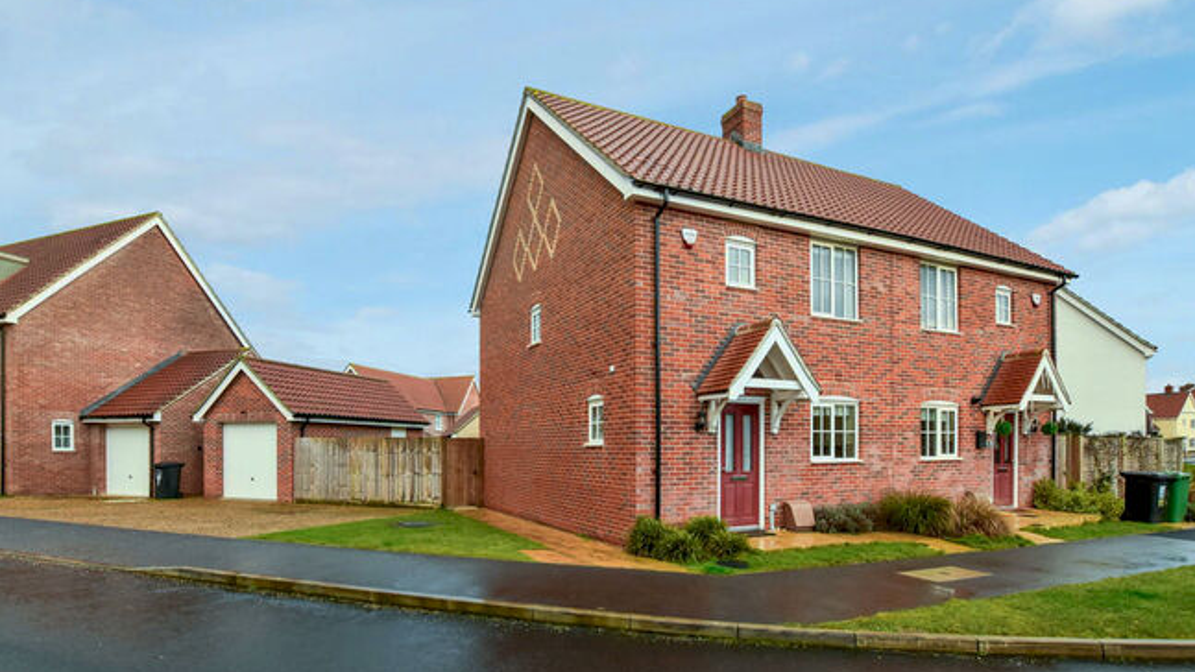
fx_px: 539
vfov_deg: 63.9
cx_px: 558
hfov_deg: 95.8
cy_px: 330
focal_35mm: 17
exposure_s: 1/200
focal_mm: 10
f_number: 7.1
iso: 400
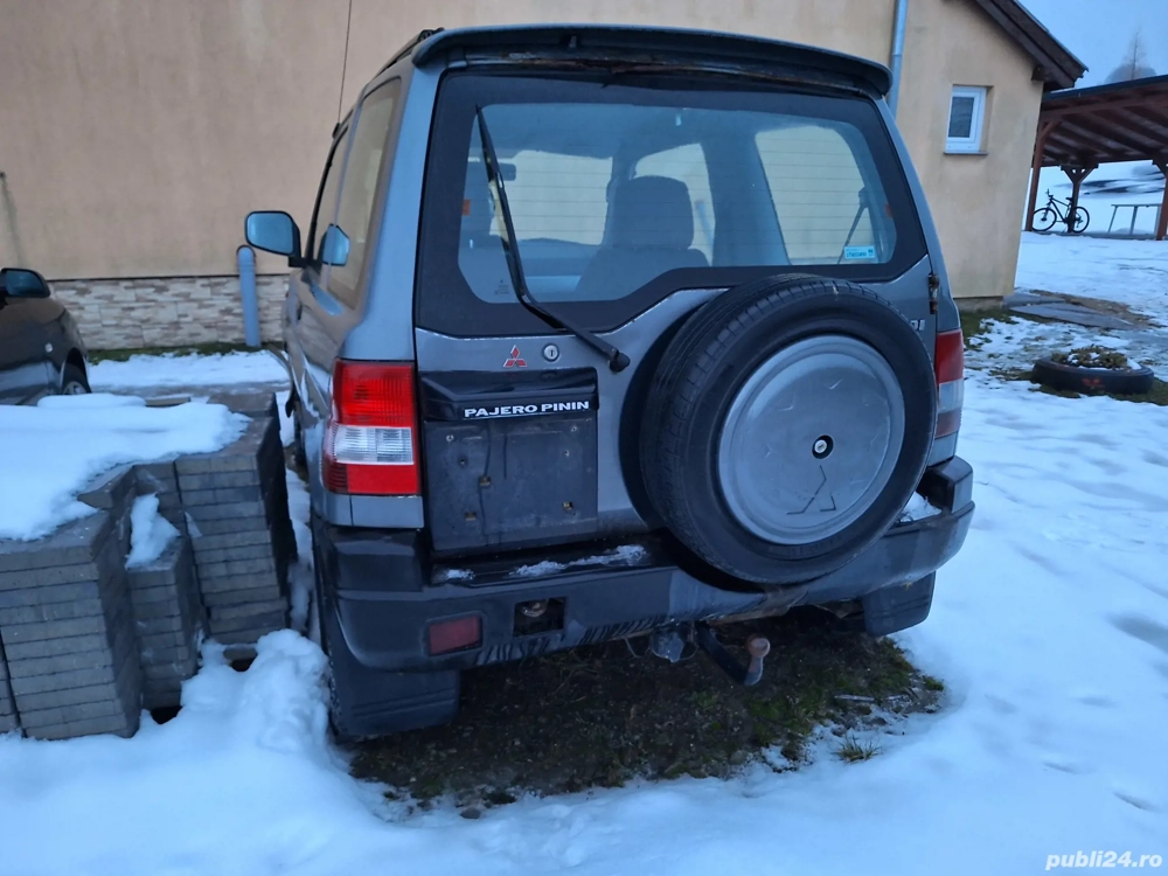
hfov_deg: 73.9
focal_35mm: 23
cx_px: 584
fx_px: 776
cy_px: 438
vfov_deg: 58.9
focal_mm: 5.54
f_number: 1.8
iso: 320
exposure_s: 1/33
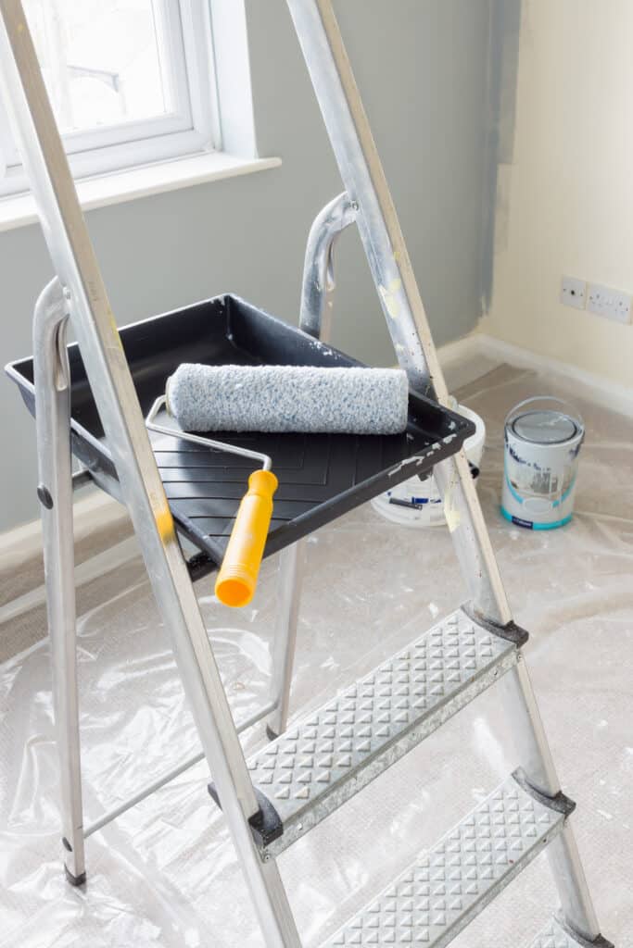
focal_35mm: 36
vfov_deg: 53.1
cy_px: 474
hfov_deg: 36.9
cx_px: 316
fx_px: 949
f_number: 8
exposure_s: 1/2.5
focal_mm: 24
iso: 100
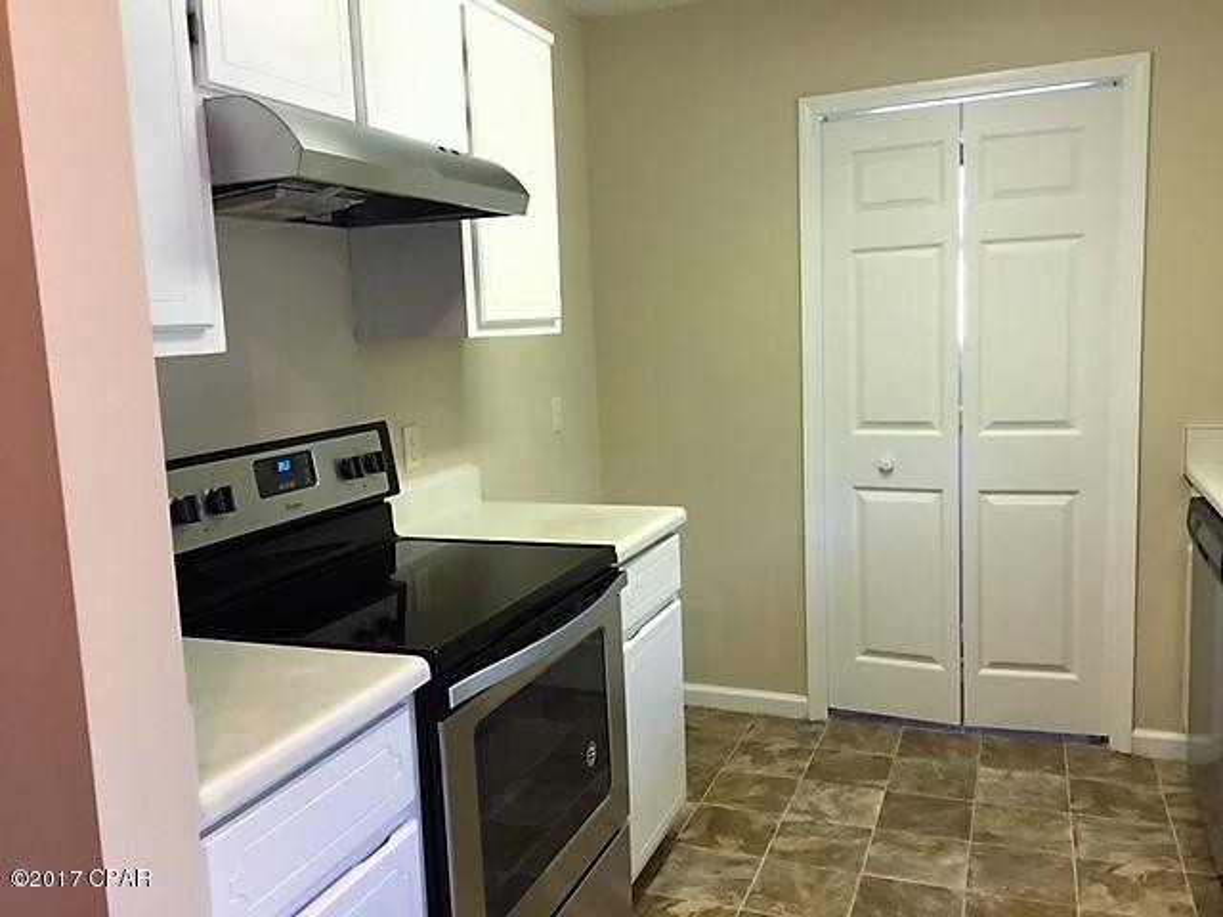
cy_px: 458
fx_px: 1025
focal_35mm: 29
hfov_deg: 61.7
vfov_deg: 48.2
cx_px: 612
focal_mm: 4.15
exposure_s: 1/30
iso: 100
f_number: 2.2
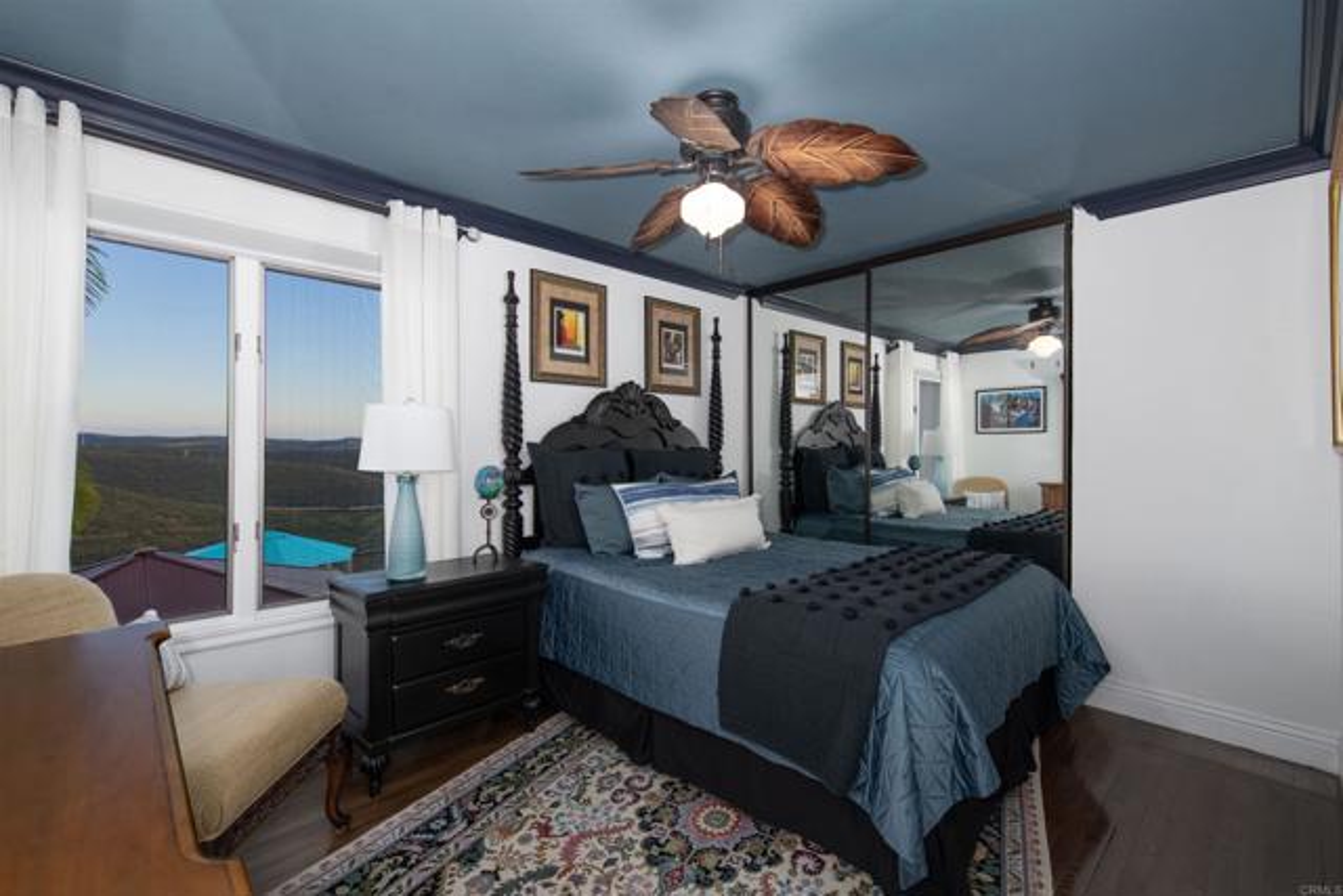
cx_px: 672
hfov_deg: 96.7
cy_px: 448
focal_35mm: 16
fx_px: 597
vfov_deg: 73.8
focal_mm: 16
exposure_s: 1/80
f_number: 7.1
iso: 320
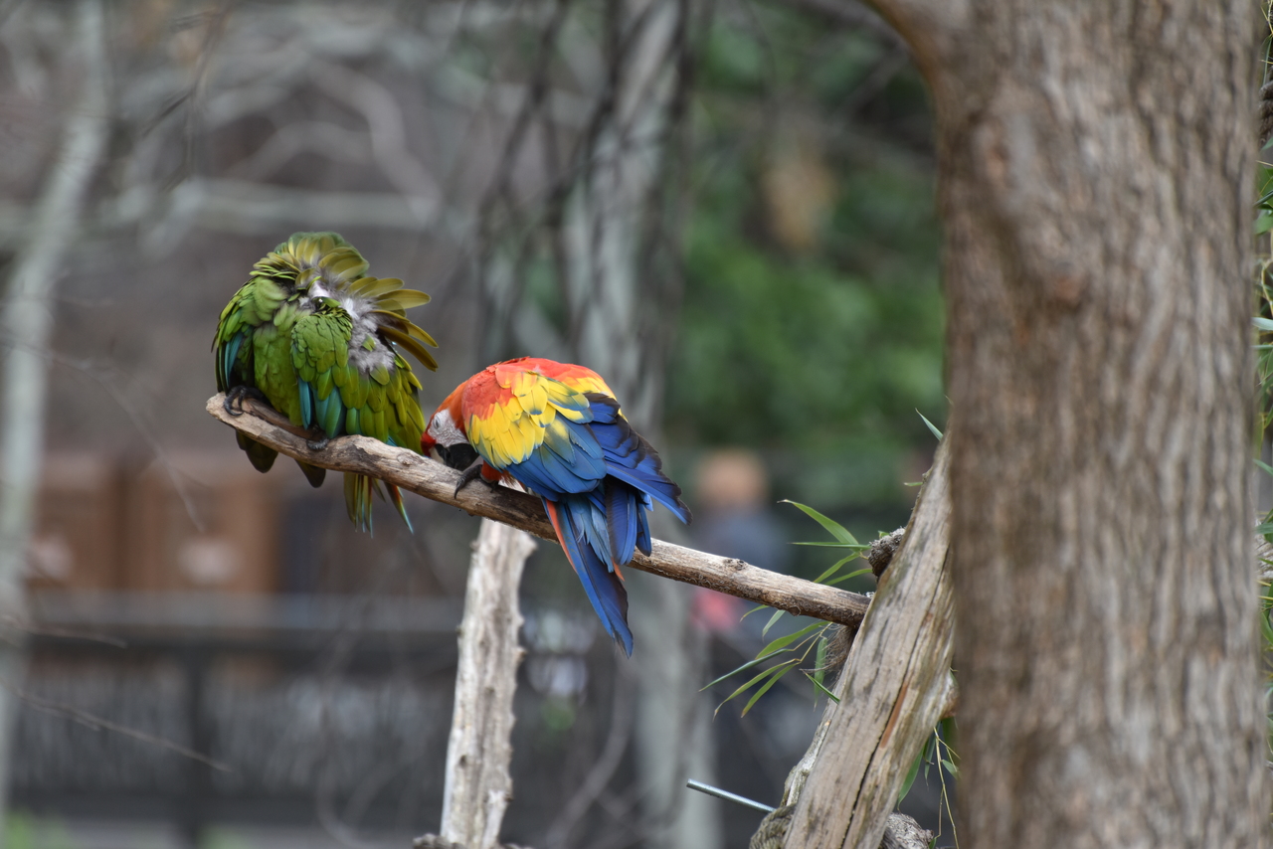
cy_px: 424
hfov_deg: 6.9
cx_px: 636
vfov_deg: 4.6
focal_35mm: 300
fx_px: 10610
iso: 640
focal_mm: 300
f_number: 5.6
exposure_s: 1/640
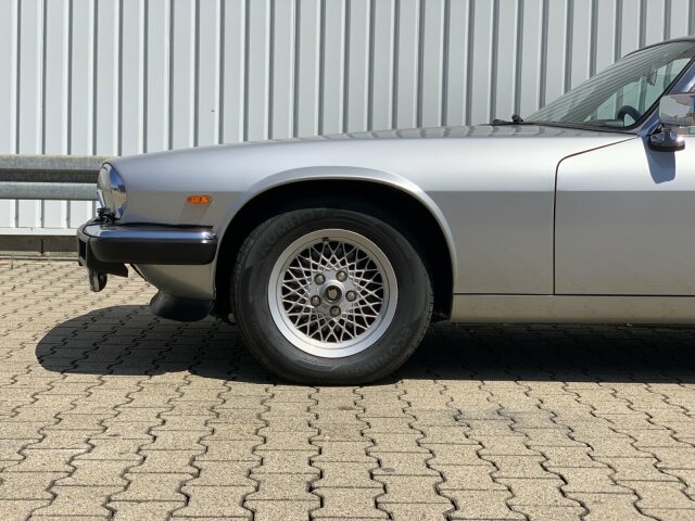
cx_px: 348
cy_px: 260
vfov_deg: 28.0
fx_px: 1044
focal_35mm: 52
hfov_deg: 36.8
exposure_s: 1/1653
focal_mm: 6
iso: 16
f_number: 2.4
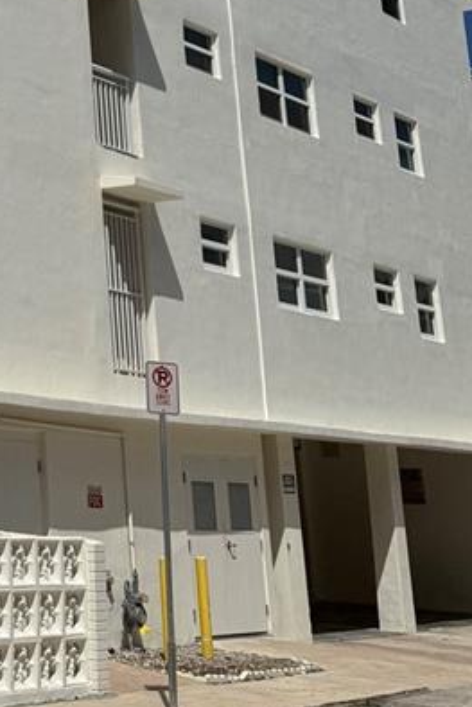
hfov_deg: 15.8
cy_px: -70
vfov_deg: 24.8
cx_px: -323
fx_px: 1493
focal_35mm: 76
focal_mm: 6.76
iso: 64
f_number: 1.78
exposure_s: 1/14286
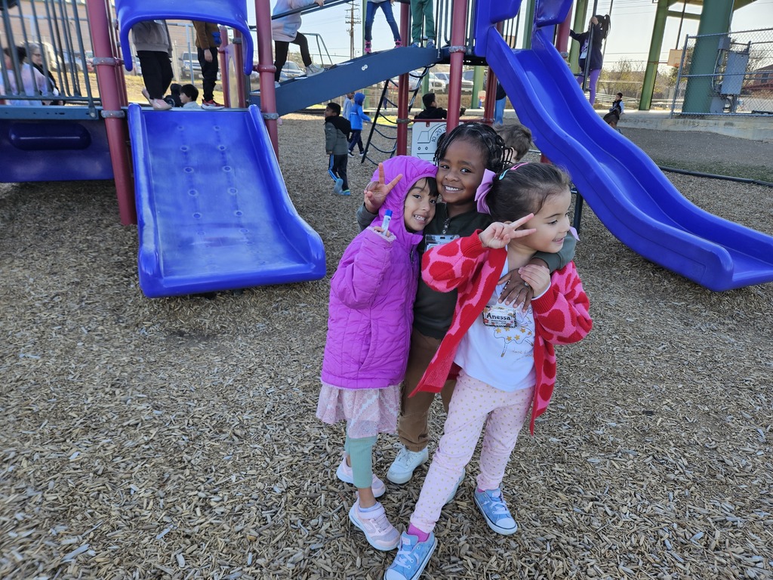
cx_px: 386
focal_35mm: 23
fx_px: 514
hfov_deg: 73.9
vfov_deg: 58.9
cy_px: 290
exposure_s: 1/385
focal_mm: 5.4
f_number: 1.8
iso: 50
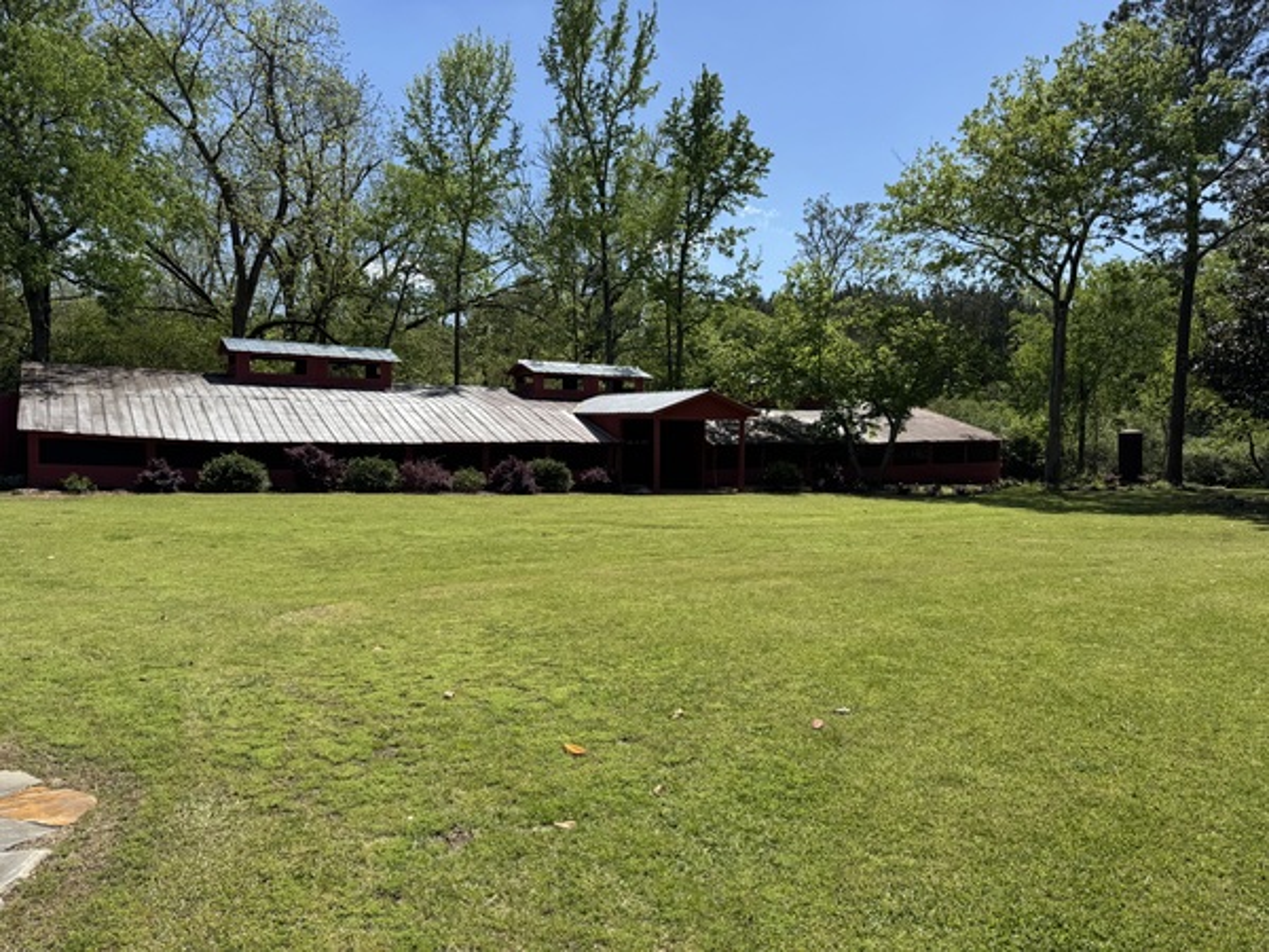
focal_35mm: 24
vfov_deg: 56.8
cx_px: 634
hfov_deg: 71.6
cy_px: 476
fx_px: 880
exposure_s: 1/4310
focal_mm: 6.76
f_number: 1.78
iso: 80
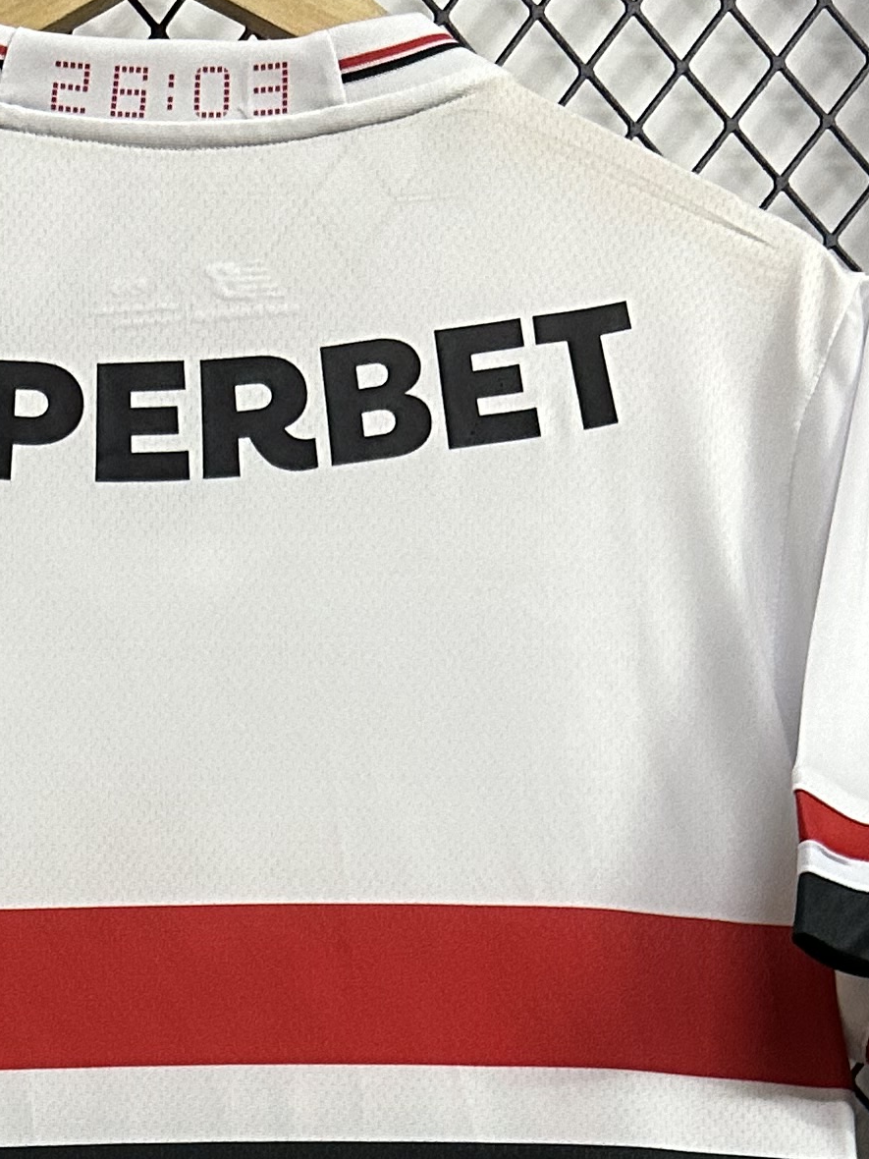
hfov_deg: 17.8
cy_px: 1576
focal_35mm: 82
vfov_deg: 21.2
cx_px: 185
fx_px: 2745
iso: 400
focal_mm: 6.86
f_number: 1.78
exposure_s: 1/50
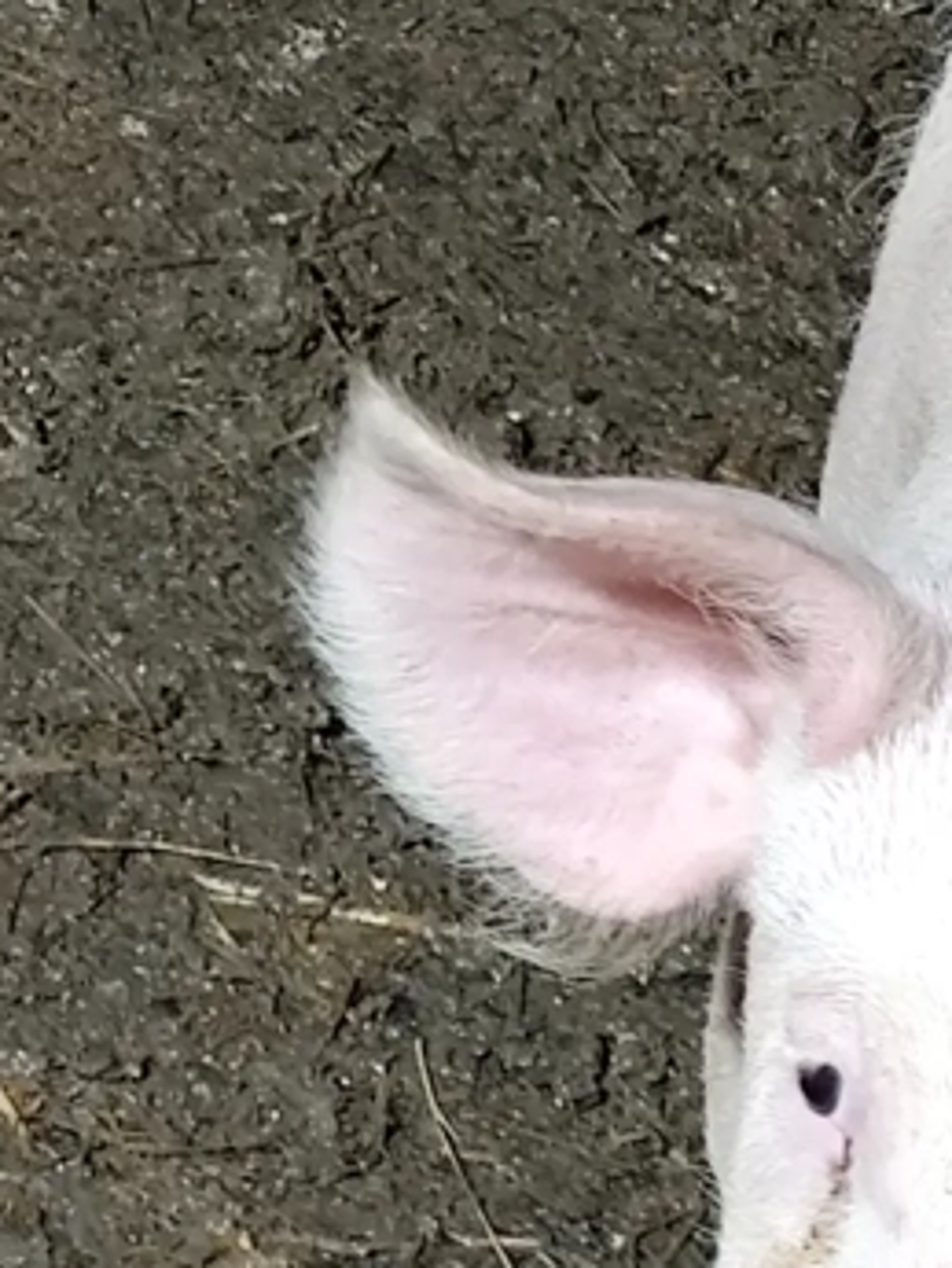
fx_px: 8209
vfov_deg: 8.7
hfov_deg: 6.5
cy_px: -526
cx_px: -790
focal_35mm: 224
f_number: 1.65
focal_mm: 6.19
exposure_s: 1/25
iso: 400
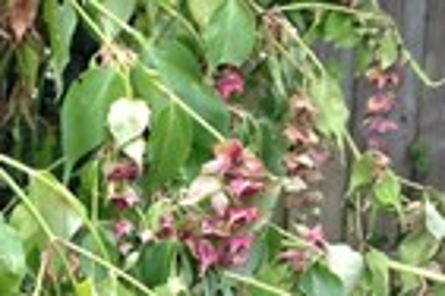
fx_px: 1916
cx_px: -32
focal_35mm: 155
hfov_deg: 13.0
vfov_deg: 8.8
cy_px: 340
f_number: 2.4
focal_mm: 4.28
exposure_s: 1/120
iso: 50
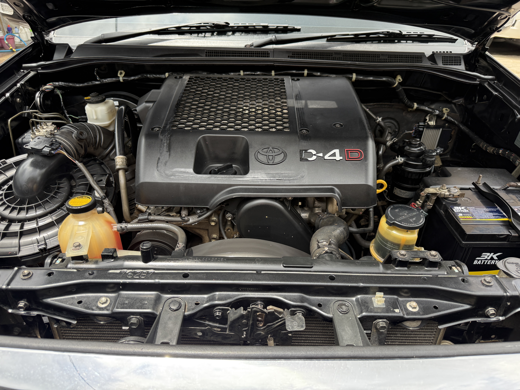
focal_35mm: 24
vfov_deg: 56.8
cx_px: 260
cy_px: 195
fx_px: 361
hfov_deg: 71.6
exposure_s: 1/920
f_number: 1.78
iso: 100
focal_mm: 6.76
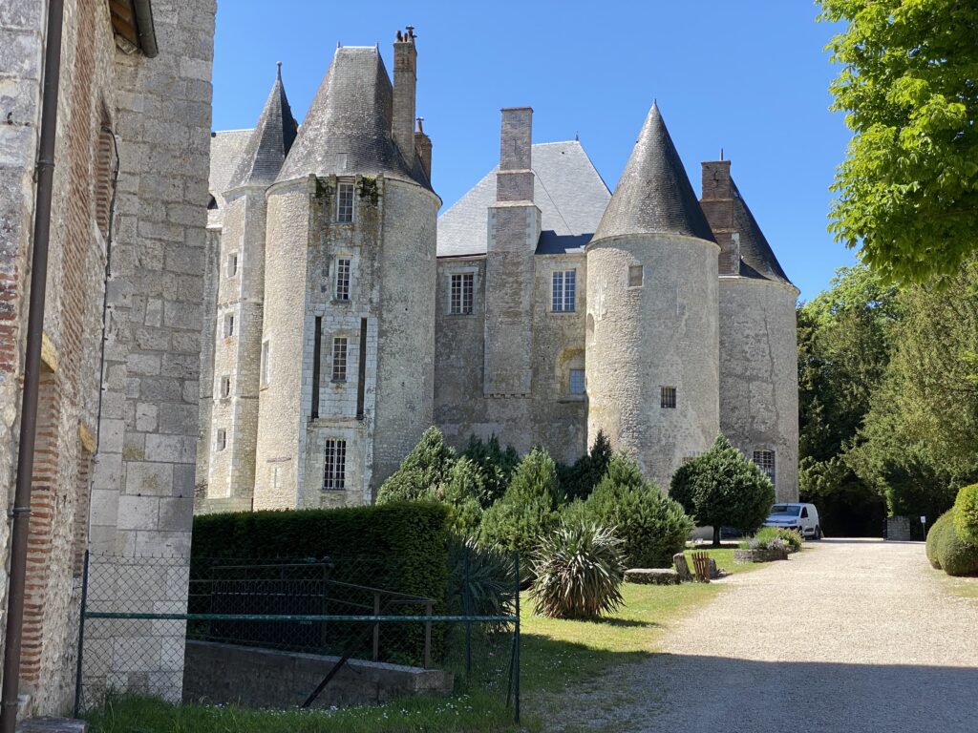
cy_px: 366
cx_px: 489
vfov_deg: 28.0
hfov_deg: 36.8
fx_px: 1469
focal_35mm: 52
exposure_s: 1/666
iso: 20
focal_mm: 6
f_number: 2
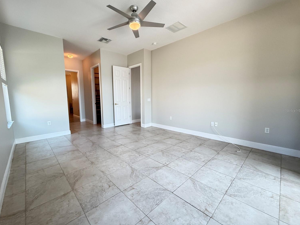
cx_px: 143
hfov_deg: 98.1
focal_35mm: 15
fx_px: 130
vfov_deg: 81.7
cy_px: 110
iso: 200
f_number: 2.2
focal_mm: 2.22
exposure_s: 1/60
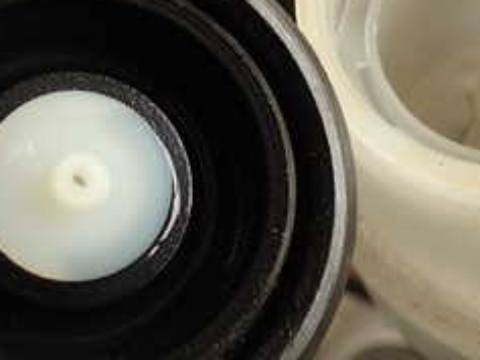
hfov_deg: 24.1
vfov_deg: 18.2
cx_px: 292
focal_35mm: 81
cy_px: 119
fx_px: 1124
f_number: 2.4
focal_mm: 5.79
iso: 100
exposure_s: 1/80
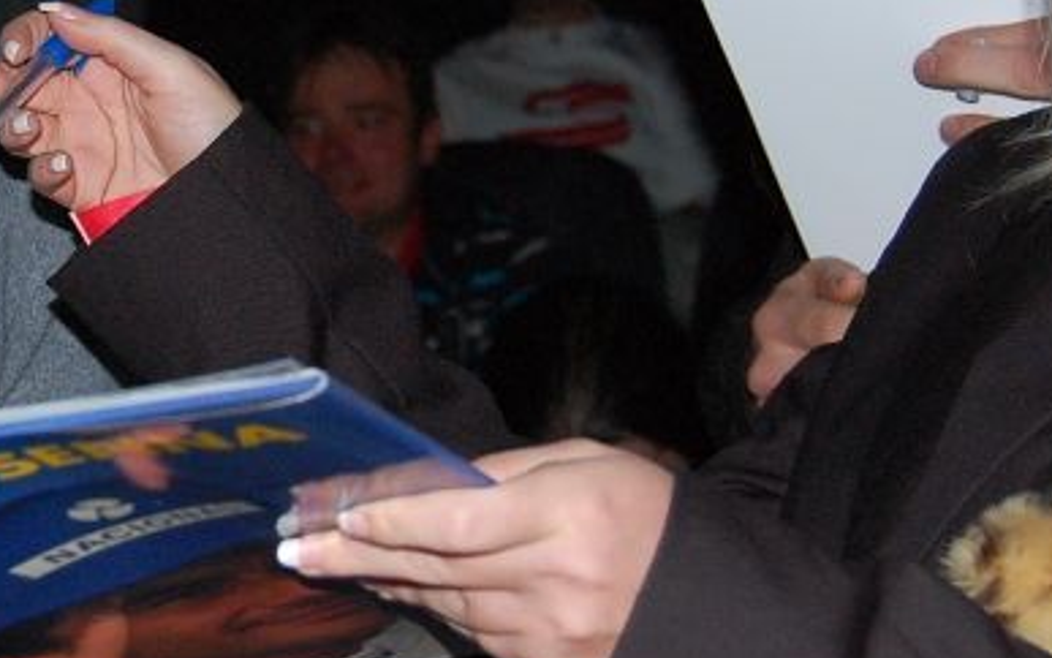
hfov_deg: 17.1
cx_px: 223
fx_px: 3470
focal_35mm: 121
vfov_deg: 10.8
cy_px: 181
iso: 400
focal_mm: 30
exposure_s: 1/60
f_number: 4.2
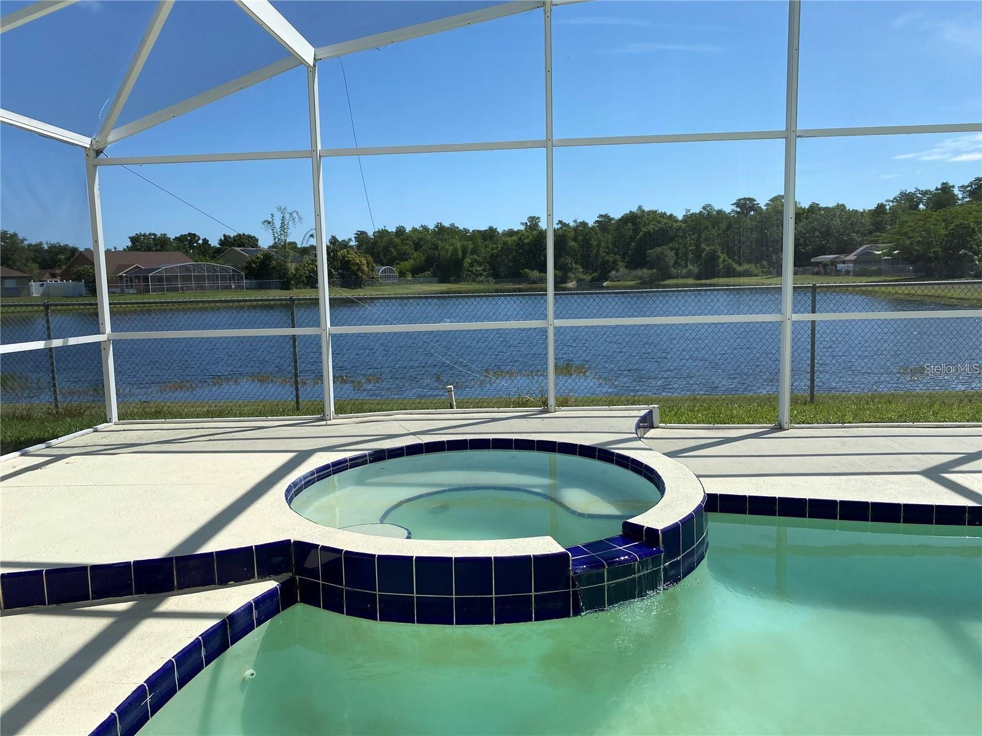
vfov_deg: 53.1
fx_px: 738
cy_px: 368
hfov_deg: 67.3
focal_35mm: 26
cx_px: 491
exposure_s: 1/3040
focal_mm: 4.25
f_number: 1.8
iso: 32
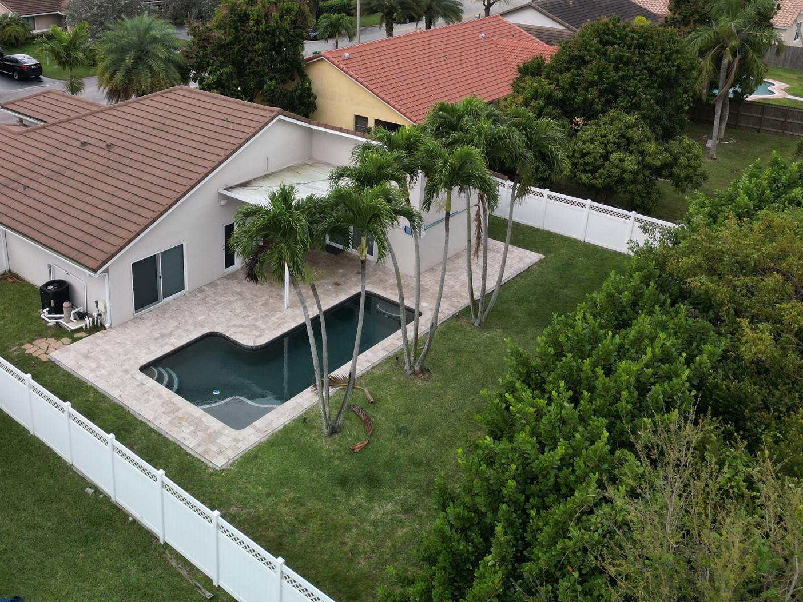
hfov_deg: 51.8
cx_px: 282
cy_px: 181
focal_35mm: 35
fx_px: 812
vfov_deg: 40.0
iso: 130
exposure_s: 1/1000
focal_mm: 6.72
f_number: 1.7
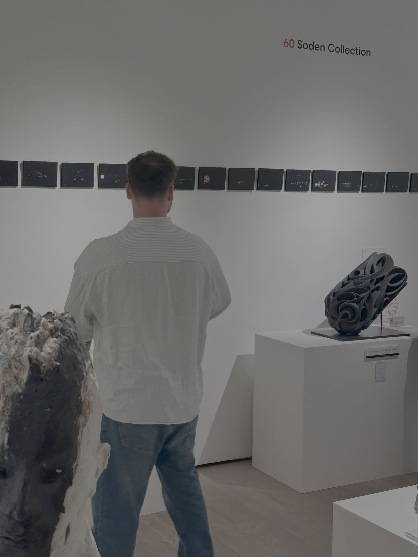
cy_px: 251
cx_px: 214
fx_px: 853
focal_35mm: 53
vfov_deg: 36.1
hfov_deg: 27.5
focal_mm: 6.86
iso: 50
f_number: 1.78
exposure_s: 1/50
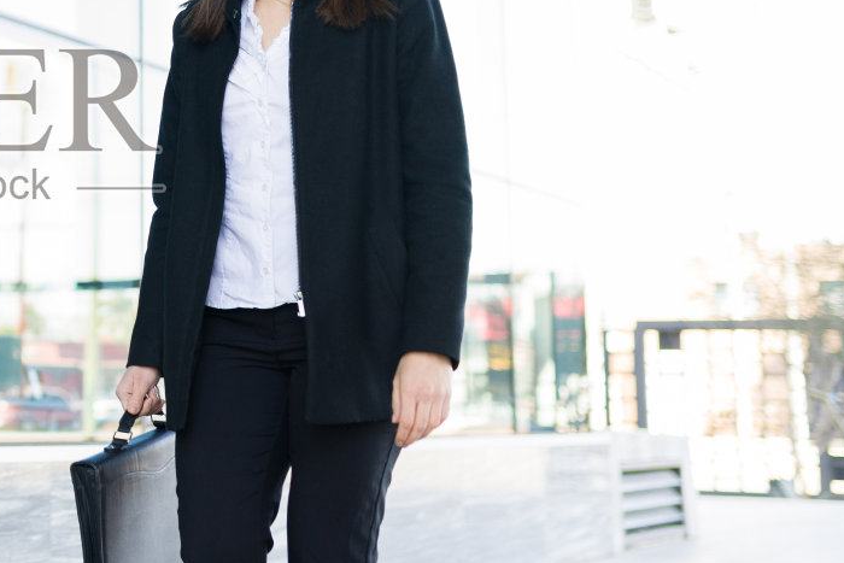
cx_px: -37
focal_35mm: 80
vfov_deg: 17.0
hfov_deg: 24.0
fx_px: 1876
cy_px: 130
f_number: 1.8
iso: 400
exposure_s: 1/500
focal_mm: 35
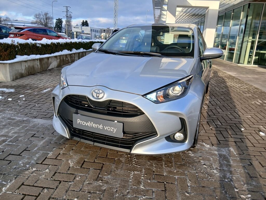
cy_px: 100
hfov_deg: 67.3
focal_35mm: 26
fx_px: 200
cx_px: 133
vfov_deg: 53.1
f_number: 1.8
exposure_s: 1/122
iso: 20
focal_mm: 3.98
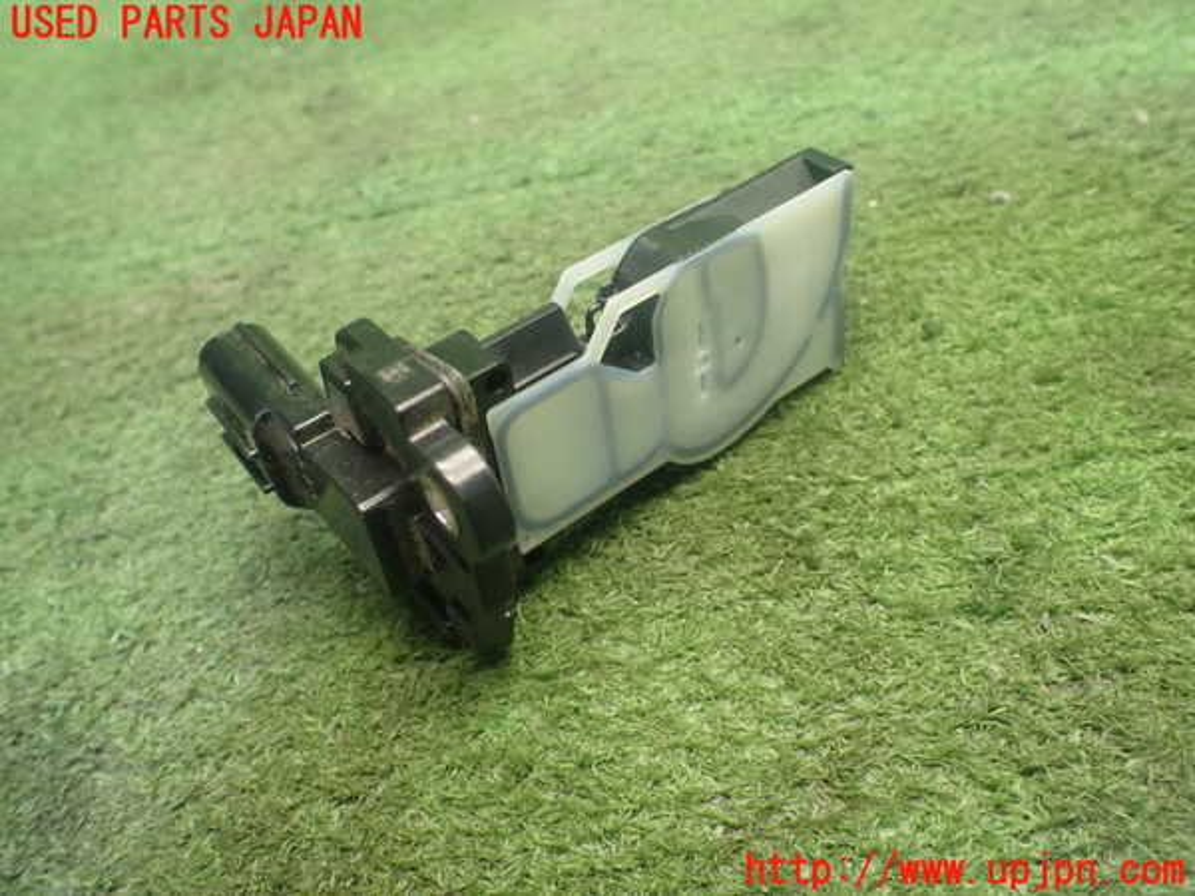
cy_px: 448
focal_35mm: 30
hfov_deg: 60.0
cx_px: 598
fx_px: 1036
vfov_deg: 46.8
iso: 800
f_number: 2.3
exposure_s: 1/100
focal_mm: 5.4
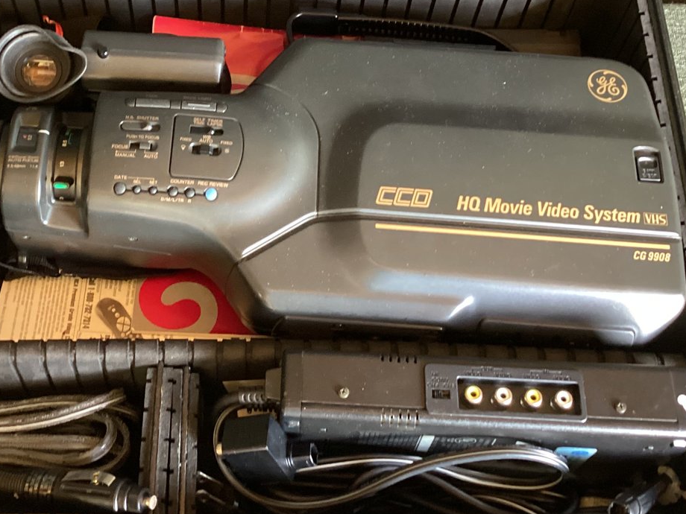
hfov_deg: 37.1
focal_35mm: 51
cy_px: 205
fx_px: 1011
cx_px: 234
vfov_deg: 28.5
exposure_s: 1/25
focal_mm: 3.3
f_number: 2.4
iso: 400
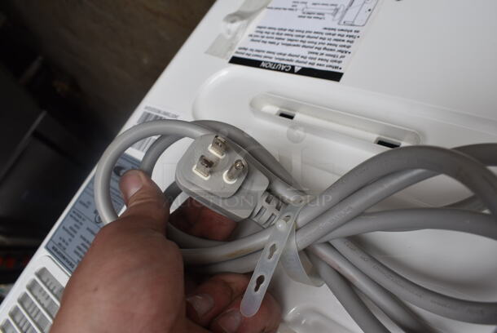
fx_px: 415
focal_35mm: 30
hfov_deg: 61.9
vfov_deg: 43.7
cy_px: 166
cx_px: 248
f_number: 8
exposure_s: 1/60
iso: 160
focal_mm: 20
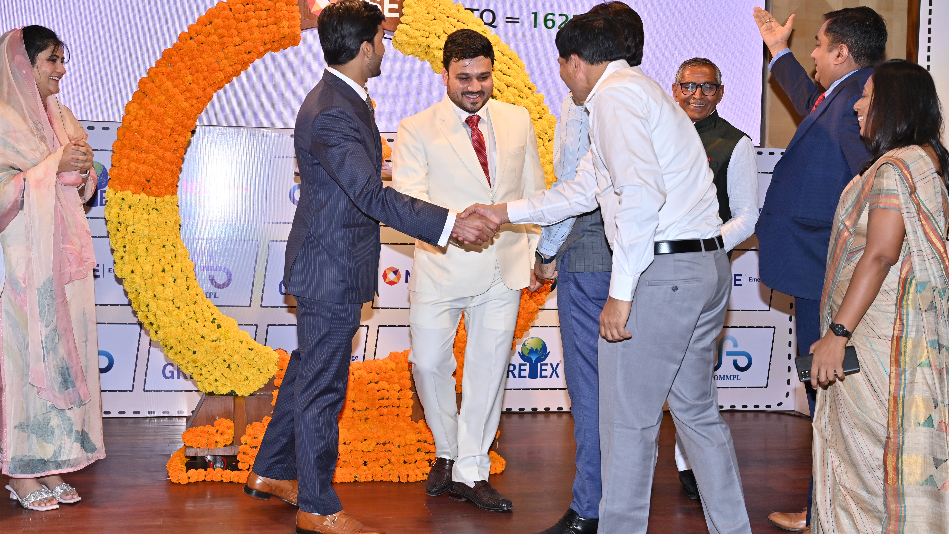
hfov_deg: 43.7
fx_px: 1183
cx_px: 494
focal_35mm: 47
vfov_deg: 25.4
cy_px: 235
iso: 400
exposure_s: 1/160
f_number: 5.6
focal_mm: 43
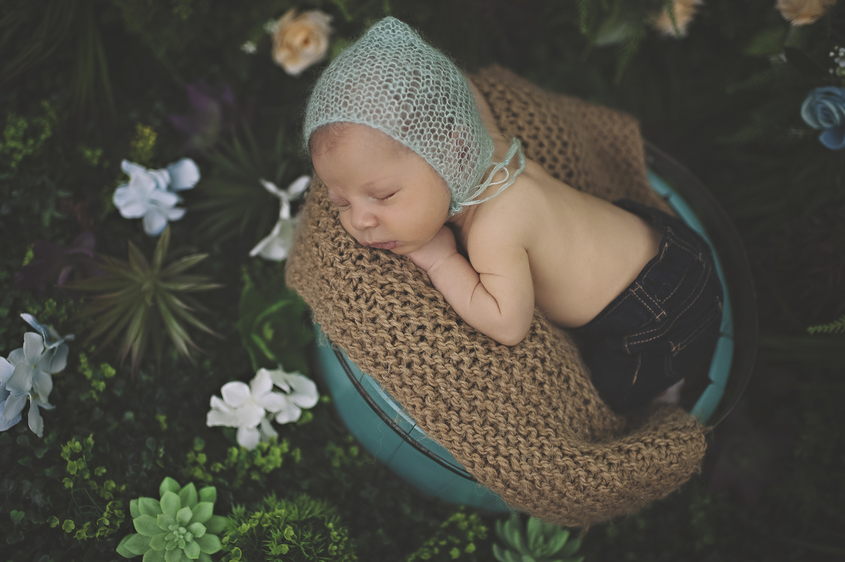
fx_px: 821
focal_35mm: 35
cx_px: 422
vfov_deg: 37.8
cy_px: 281
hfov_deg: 54.5
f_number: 2
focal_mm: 35
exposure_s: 1/125
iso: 200
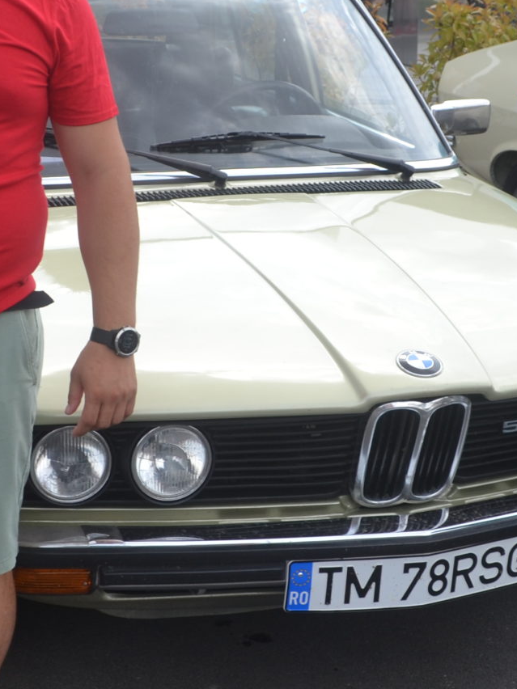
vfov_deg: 25.0
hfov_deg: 18.9
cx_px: 293
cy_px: 357
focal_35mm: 78
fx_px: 1553
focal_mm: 18
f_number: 6.3
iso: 100
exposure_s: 1/160
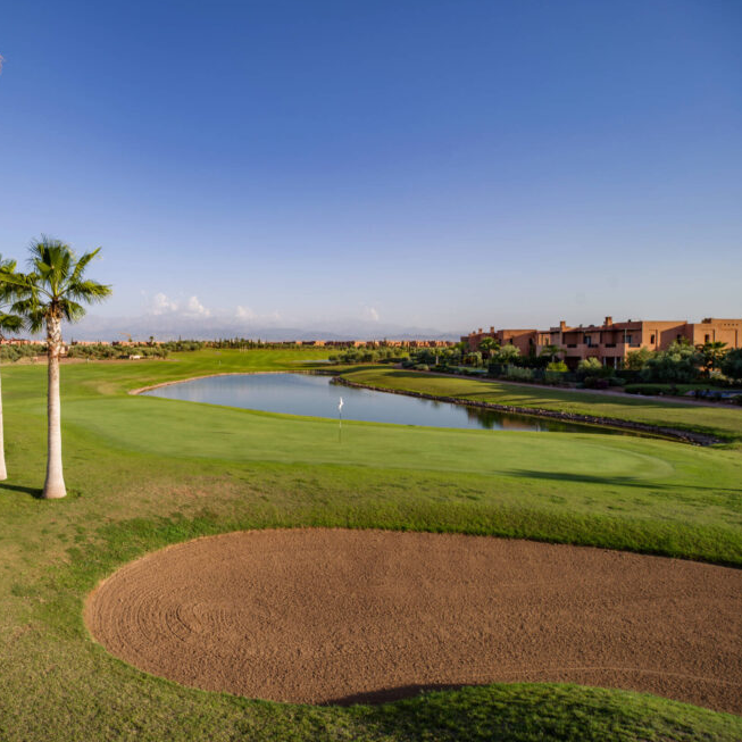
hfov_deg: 70.3
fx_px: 485
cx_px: 194
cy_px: 358
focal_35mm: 20
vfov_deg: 74.8
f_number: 8
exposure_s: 1/160
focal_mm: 15
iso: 100
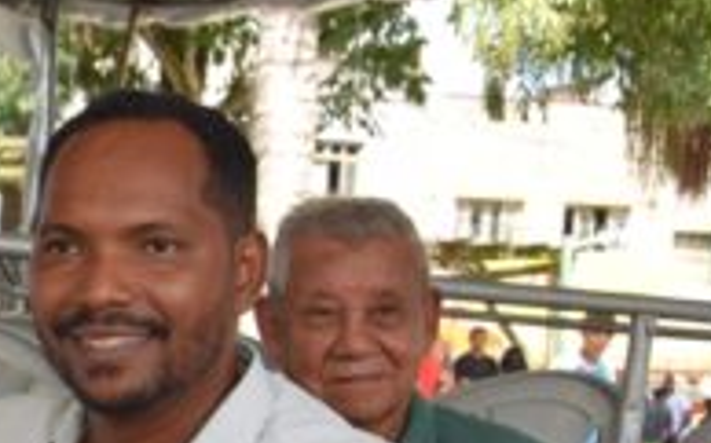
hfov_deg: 13.5
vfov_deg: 8.9
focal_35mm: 146
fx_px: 2826
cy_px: 544
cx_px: -341
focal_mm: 25
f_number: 5.6
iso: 100
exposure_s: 1/125
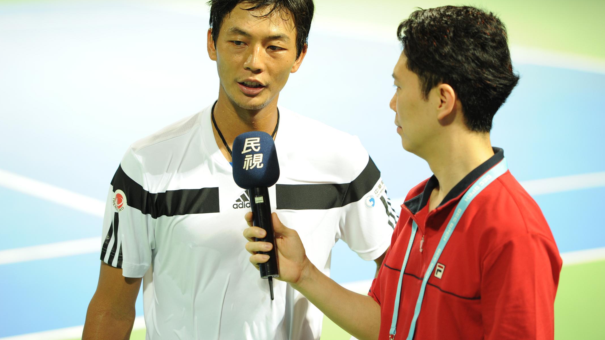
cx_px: 302
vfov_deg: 7.2
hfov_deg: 12.8
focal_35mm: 168
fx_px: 2695
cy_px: 158
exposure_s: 1/250
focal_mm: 160
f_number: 3.2
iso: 1250
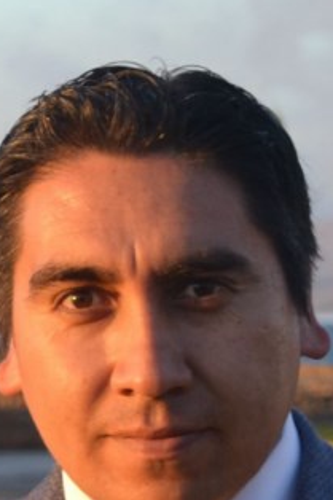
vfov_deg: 18.6
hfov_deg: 12.4
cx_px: 182
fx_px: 1528
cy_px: 320
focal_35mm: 110
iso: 220
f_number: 5.6
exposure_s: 1/125
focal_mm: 36
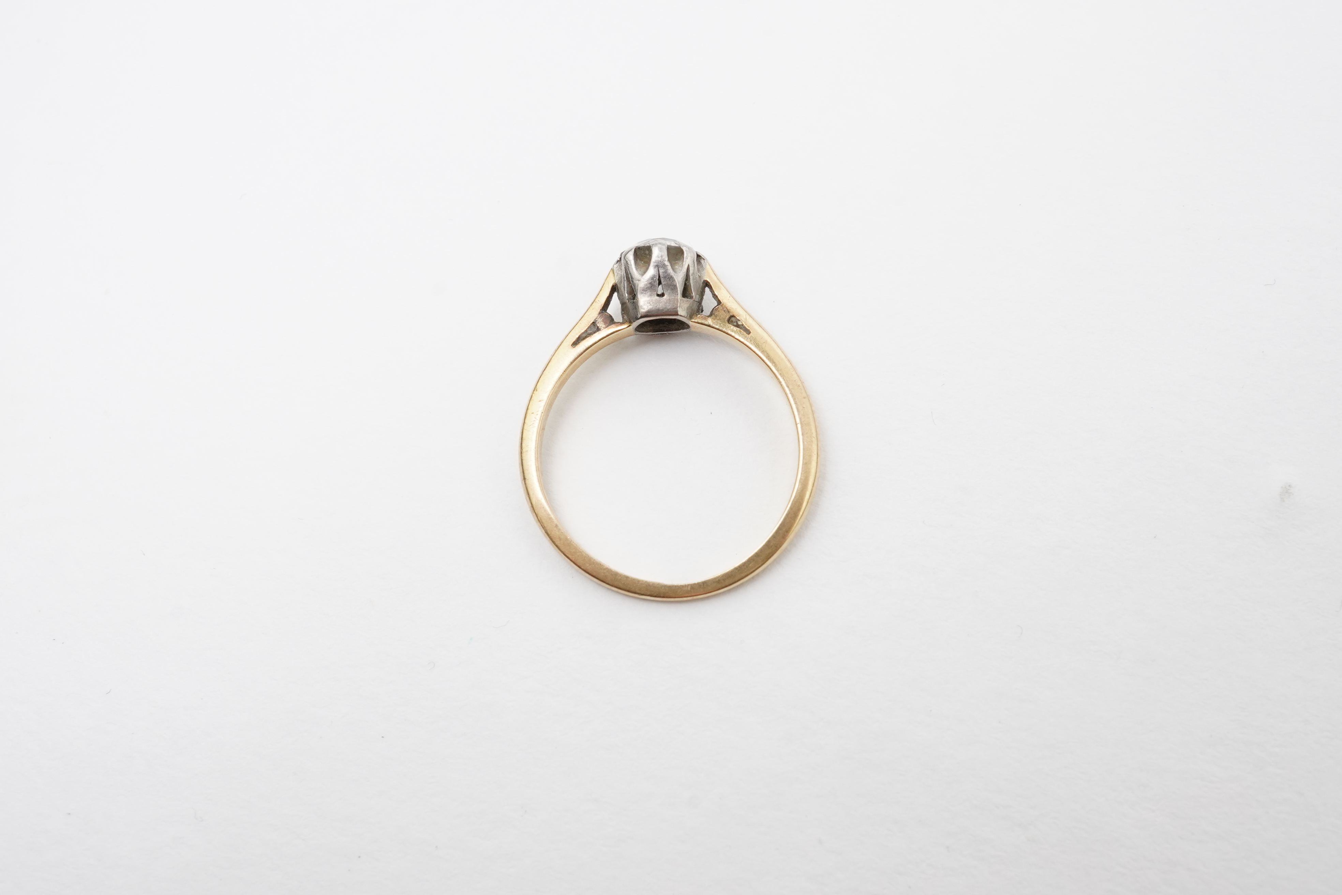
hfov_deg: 43.6
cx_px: 671
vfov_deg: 29.9
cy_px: 448
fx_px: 1677
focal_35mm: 45
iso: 800
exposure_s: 1/125
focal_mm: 30
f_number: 20
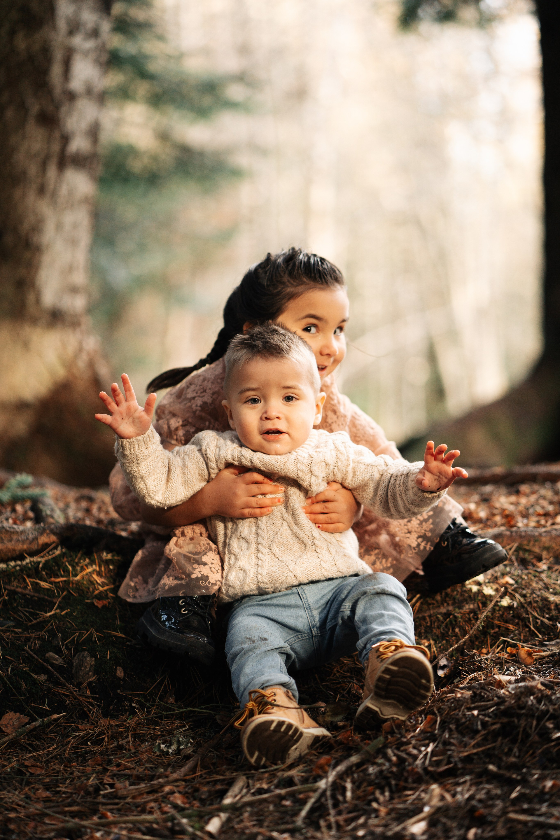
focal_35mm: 85
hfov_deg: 16.1
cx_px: 280
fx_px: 1983
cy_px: 420
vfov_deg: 23.9
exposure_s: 1/250
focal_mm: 85
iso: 1000
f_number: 1.8
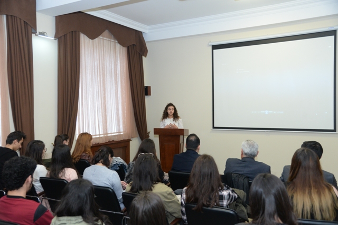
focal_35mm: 34
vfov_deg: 38.9
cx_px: 169
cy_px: 112
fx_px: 319
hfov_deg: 55.8
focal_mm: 34
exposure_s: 1/125
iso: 2200
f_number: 4.5
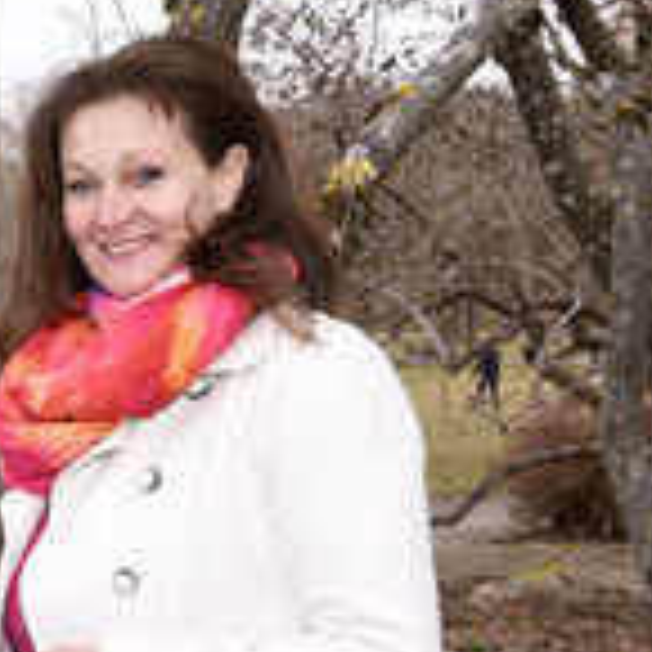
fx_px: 2259
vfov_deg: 16.2
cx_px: -313
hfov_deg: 15.2
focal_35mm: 106
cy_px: 571
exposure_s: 1/160
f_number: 8
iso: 200
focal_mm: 40
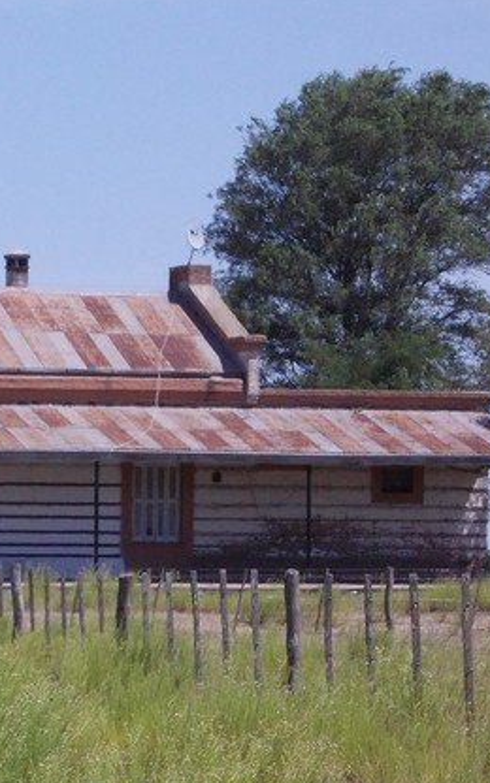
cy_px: 499
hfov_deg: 5.3
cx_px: -2
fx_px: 5299
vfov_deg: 8.5
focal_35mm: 248
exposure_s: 1/500
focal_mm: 17.9
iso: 110
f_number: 6.3
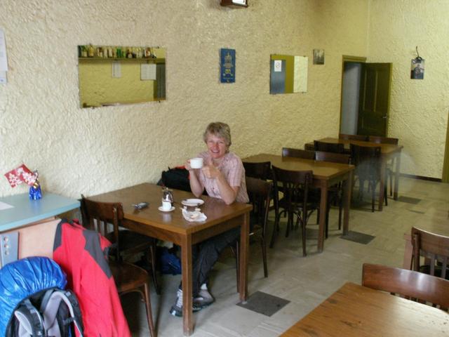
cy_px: 168
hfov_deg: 52.6
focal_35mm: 35
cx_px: 224
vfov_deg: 40.7
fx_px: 454
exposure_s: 1/4
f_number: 2.8
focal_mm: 5.86
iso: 160
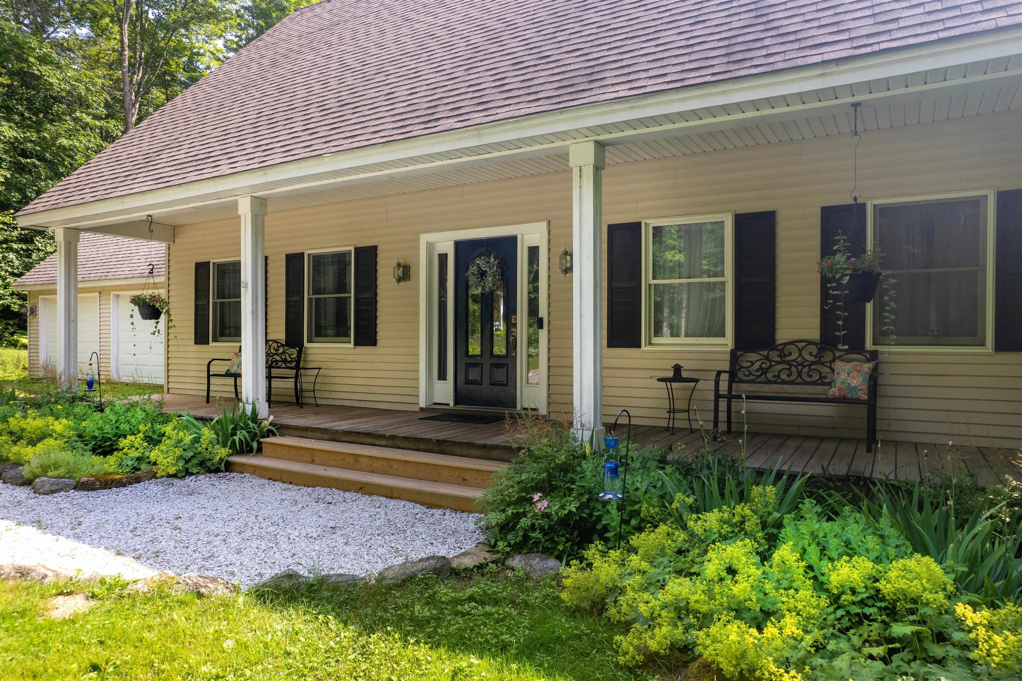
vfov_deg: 57.2
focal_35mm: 22
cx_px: 511
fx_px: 624
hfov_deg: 78.6
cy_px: 340
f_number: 2.8
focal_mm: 8.38
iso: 110
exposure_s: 1/50
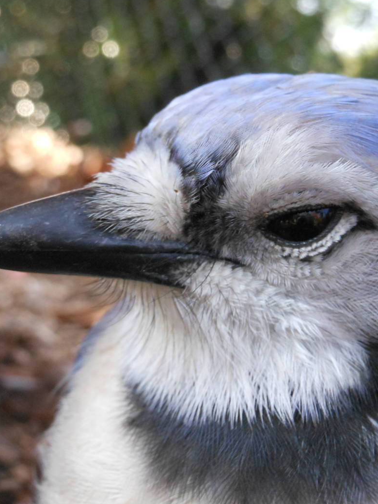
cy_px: 238
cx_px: 207
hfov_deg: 24.4
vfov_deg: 32.2
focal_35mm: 60
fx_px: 874
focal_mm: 6.9
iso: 320
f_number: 4.3
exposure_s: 1/125
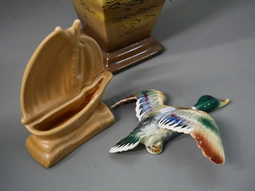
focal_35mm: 46
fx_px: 339
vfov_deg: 31.5
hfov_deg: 41.2
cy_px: 96
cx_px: 128
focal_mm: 23
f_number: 4.5
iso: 3200
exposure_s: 1/125
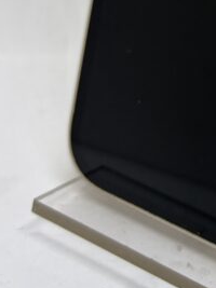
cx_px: 339
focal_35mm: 91
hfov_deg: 14.9
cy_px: -103
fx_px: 758
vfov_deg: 19.6
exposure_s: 1/100
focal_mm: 5.96
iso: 40
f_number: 1.6
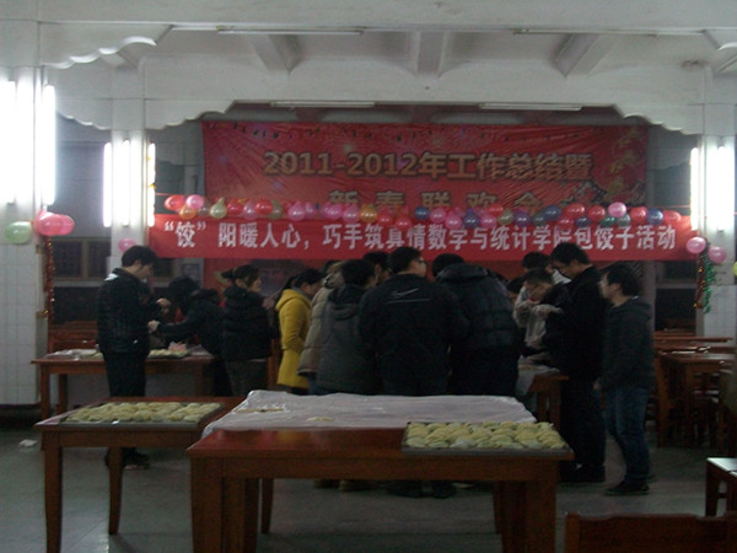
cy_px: 276
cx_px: 368
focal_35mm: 50
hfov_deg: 38.2
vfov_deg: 29.1
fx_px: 1065
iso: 160
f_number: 3.6
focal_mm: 8.8
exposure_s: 1/8
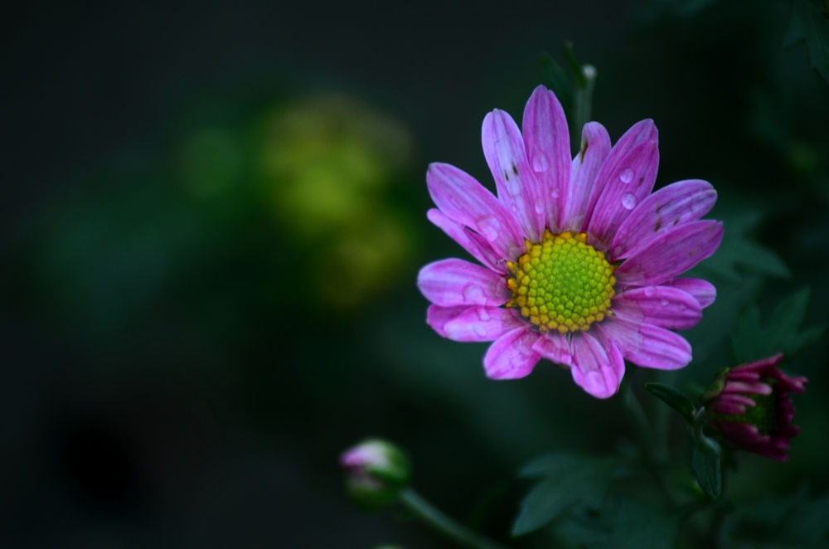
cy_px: 274
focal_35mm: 450
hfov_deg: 4.6
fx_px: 10339
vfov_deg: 3.0
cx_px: 414
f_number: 5.6
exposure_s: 1/100
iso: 800
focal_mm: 300
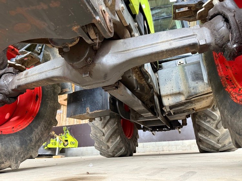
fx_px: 168
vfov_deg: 56.8
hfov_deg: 71.6
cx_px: 121
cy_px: 90
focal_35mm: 24
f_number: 1.78
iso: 640
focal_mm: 6.76
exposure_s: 1/60
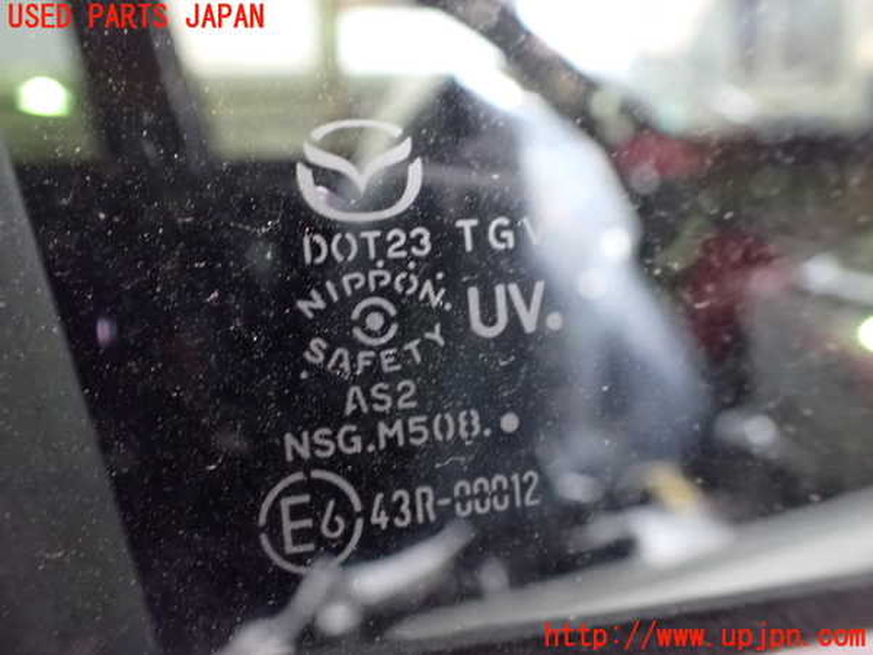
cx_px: 436
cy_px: 328
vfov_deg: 46.8
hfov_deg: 60.0
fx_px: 757
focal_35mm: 30
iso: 1600
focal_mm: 5.4
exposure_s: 1/30
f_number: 2.3
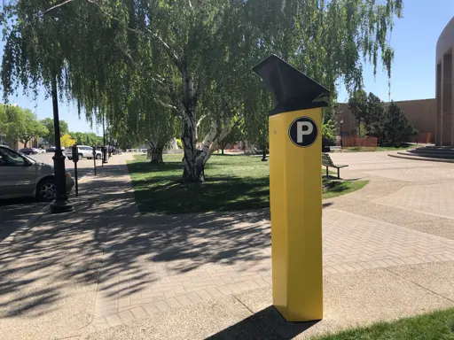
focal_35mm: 28
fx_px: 367
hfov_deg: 63.4
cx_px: 227
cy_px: 170
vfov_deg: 49.7
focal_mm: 3.99
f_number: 1.8
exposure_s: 1/1548
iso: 20
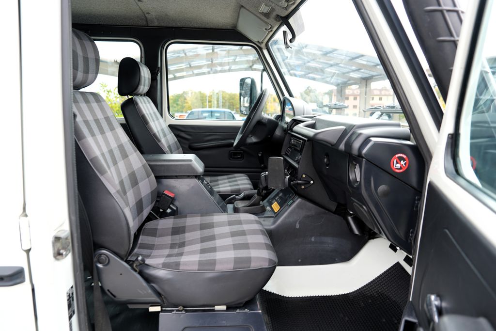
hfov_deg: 73.7
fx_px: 331
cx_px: 248
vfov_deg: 53.1
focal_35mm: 24
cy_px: 166
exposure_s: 1/60
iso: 160
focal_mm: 24
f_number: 4
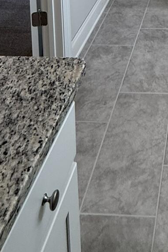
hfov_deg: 24.9
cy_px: -150
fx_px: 350
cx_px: 191
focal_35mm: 50
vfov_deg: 25.7
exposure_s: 1/120
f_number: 2.2
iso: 100
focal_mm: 2.22
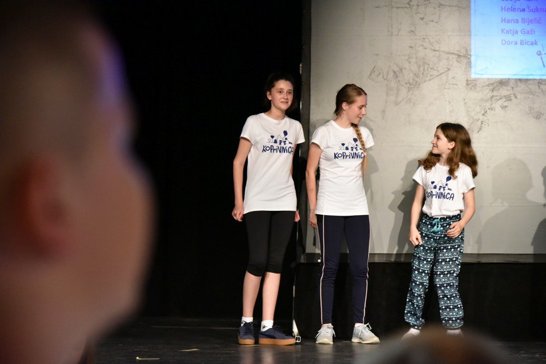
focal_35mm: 75
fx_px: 1138
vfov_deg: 18.2
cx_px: 273
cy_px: 182
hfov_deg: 27.0
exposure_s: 1/800
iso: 12800
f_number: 4
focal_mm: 75
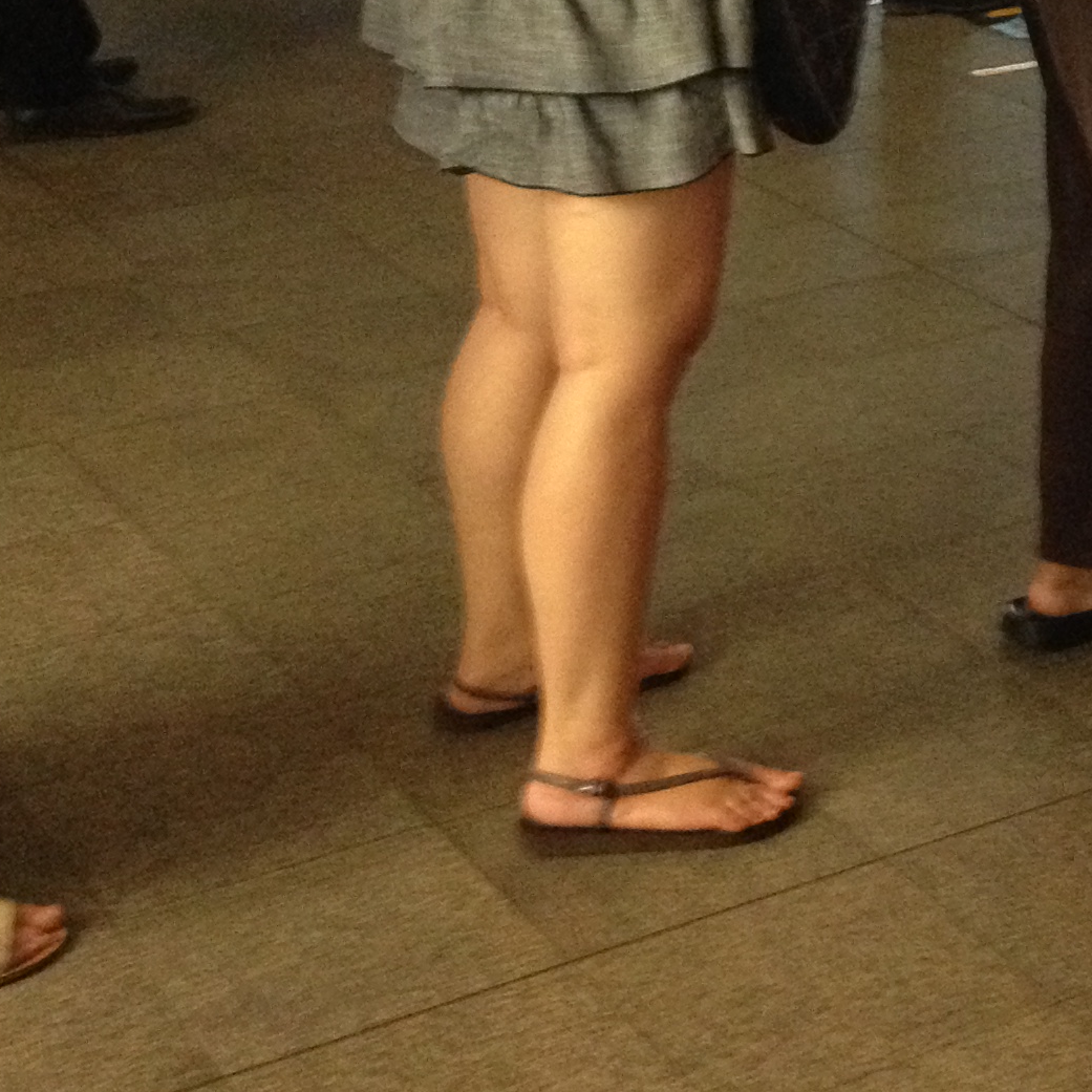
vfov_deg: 17.4
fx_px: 3462
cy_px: -57
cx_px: 1293
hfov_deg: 17.2
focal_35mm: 97
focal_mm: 4.28
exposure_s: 1/17
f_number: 2.4
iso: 400
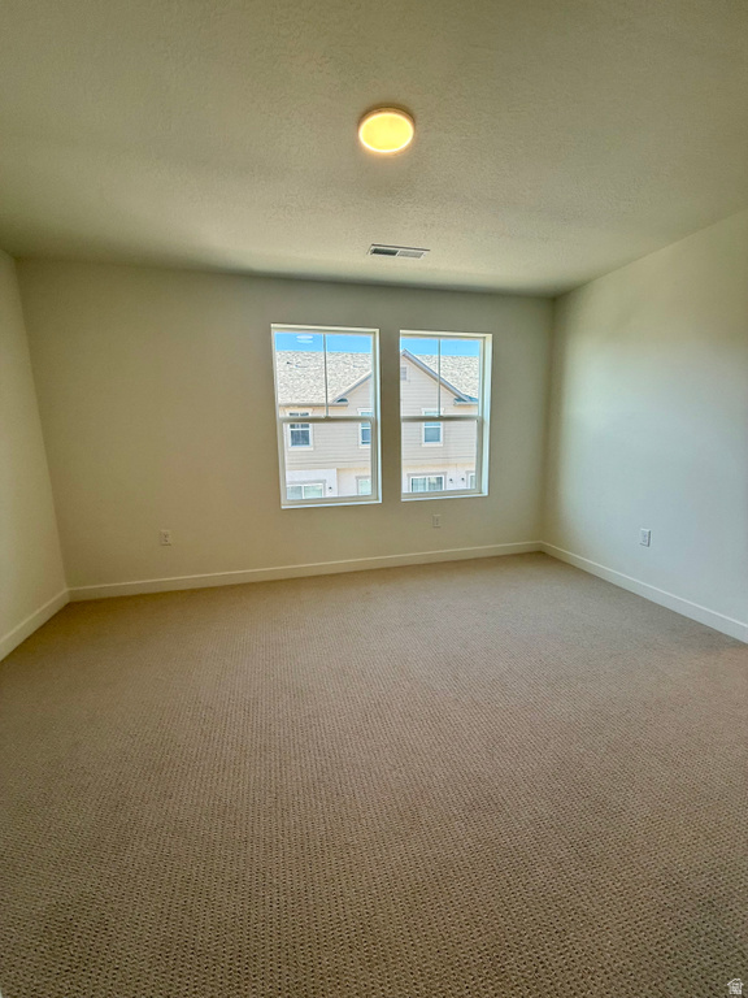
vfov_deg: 102.1
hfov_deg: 85.7
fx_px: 403
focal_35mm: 14
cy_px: 499
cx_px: 374
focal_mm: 2.22
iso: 64
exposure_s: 1/162
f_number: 2.2
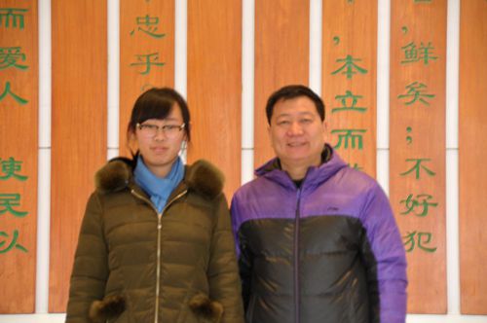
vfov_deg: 9.6
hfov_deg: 14.4
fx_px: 1925
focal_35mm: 142
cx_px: 244
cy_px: 162
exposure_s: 1/5
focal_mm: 95
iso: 320
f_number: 5.6
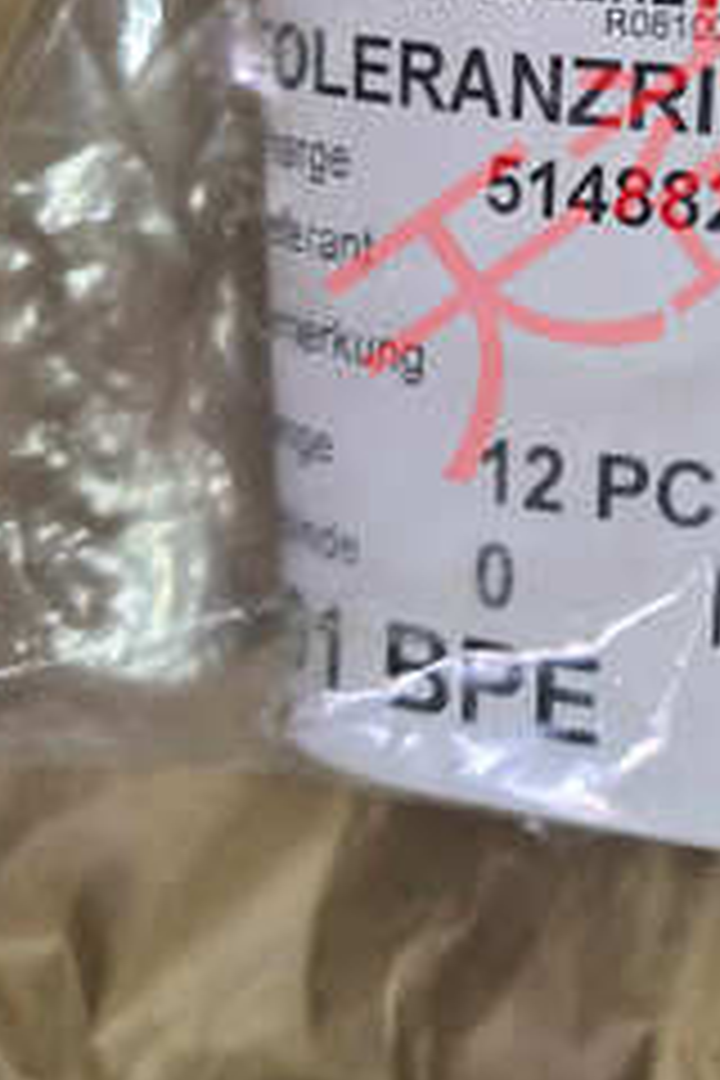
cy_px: 117
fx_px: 2460
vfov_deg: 24.1
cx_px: 1010
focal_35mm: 82
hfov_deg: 15.6
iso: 1222
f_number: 1.9
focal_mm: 5.52
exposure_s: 1/25
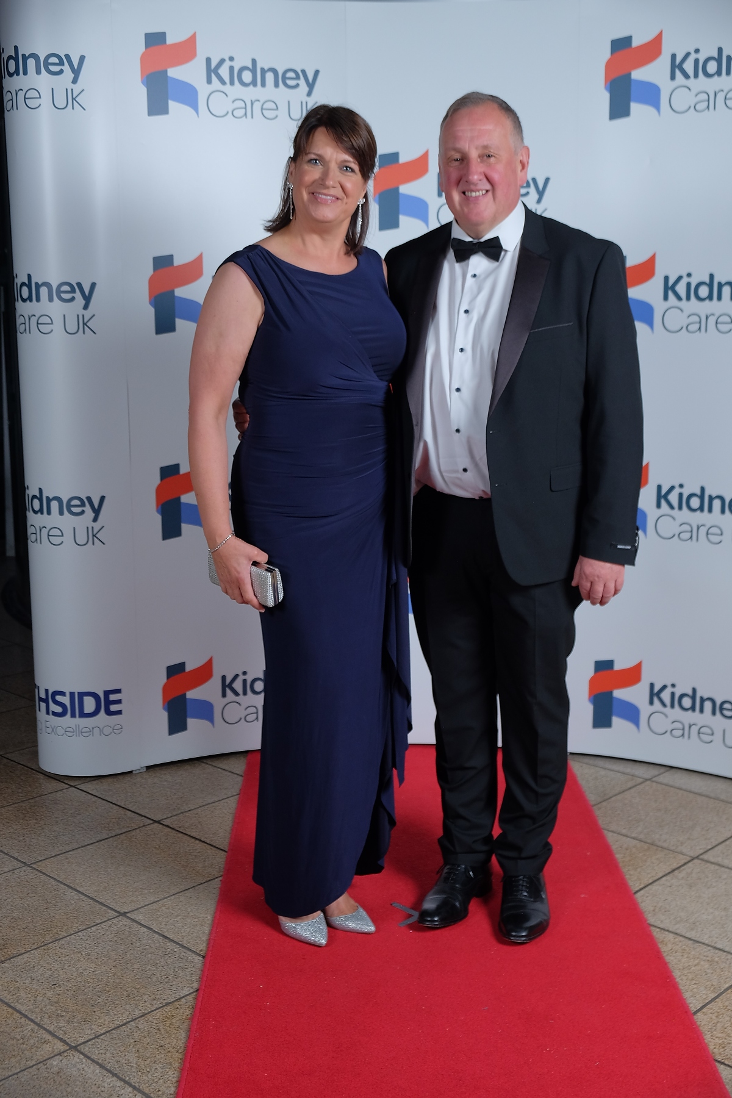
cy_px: 549
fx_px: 1281
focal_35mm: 42
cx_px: 366
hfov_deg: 31.9
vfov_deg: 46.4
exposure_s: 1/180
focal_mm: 27.7
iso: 400
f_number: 4
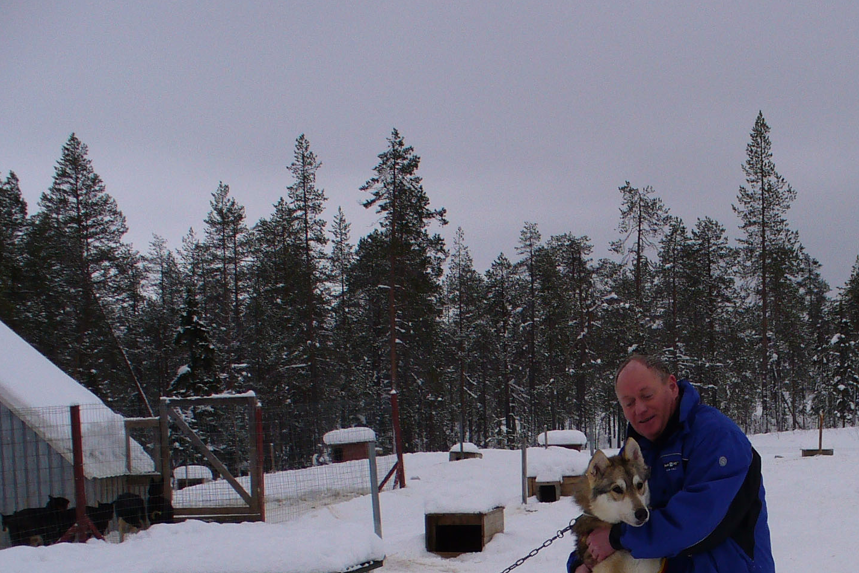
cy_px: 556
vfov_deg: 19.2
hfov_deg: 28.6
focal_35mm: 69
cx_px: 697
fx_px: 1646
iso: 80
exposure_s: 1/200
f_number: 5.6
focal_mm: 6.1
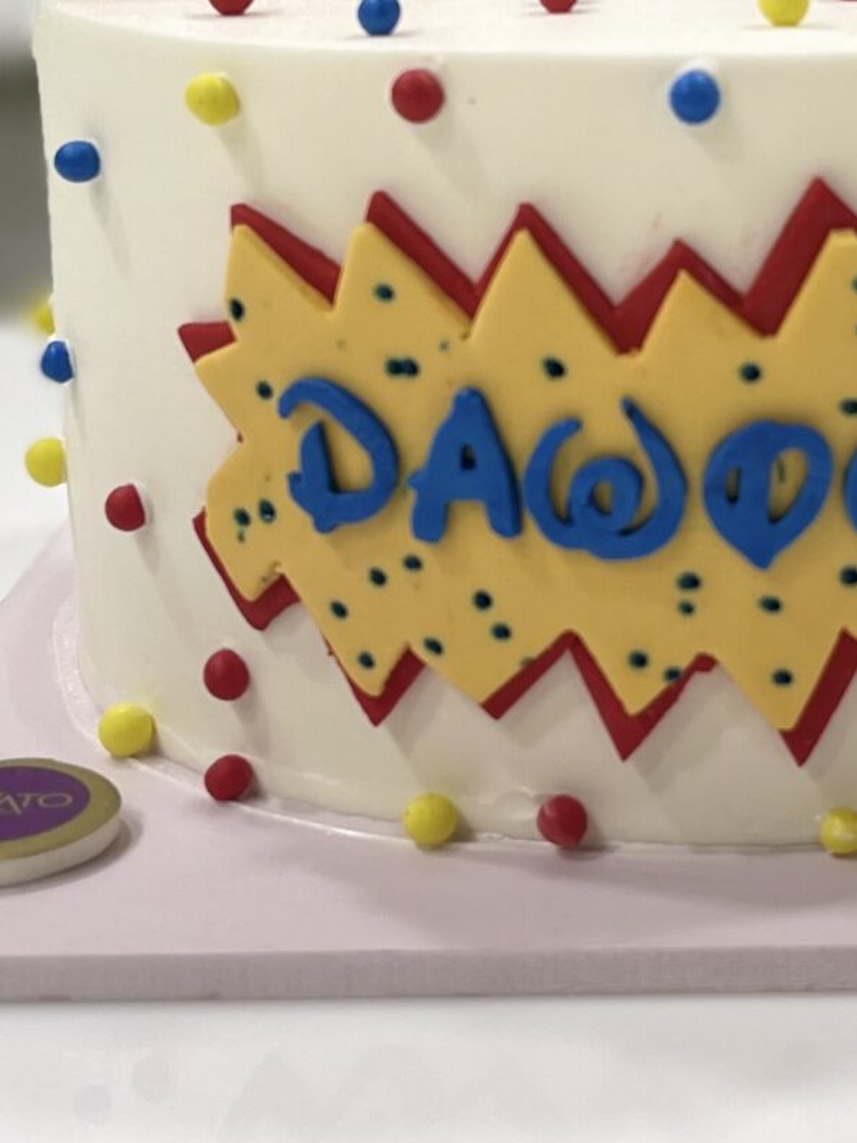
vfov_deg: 22.9
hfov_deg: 17.3
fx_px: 2773
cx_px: 808
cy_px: 183
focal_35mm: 84
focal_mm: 5.1
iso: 100
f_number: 1.6
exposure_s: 1/100
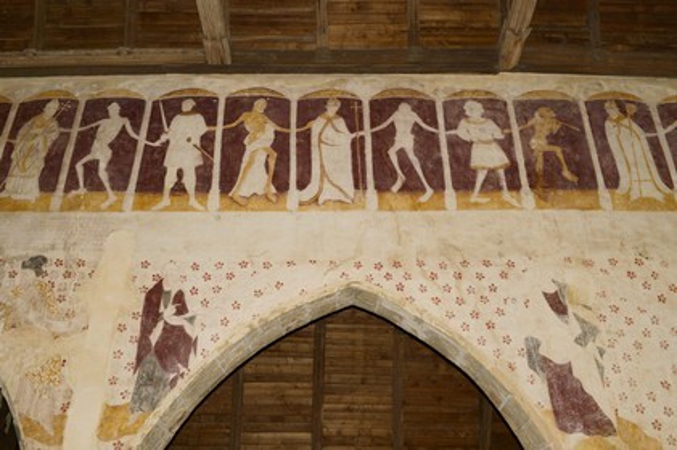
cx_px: 338
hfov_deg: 54.5
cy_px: 225
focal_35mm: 35
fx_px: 658
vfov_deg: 37.8
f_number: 8
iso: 400
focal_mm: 35
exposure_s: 1/60
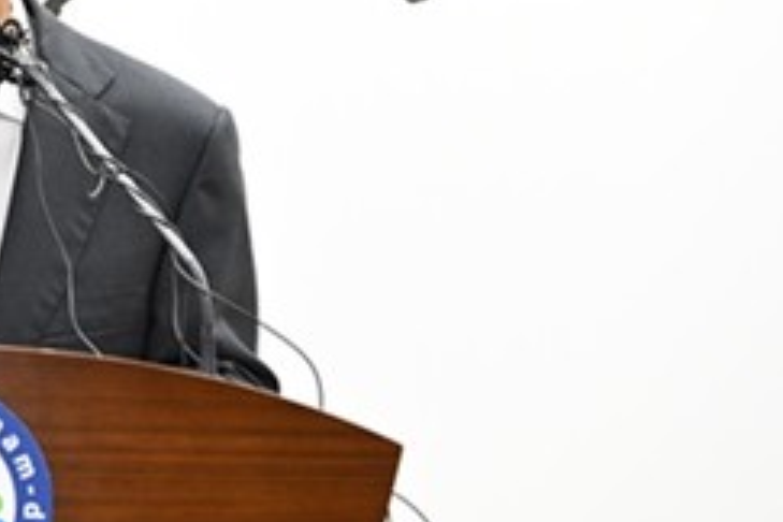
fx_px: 10722
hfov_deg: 4.2
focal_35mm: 493
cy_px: 42
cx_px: -87
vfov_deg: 2.8
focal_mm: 200
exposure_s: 1/200
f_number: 6.3
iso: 2000
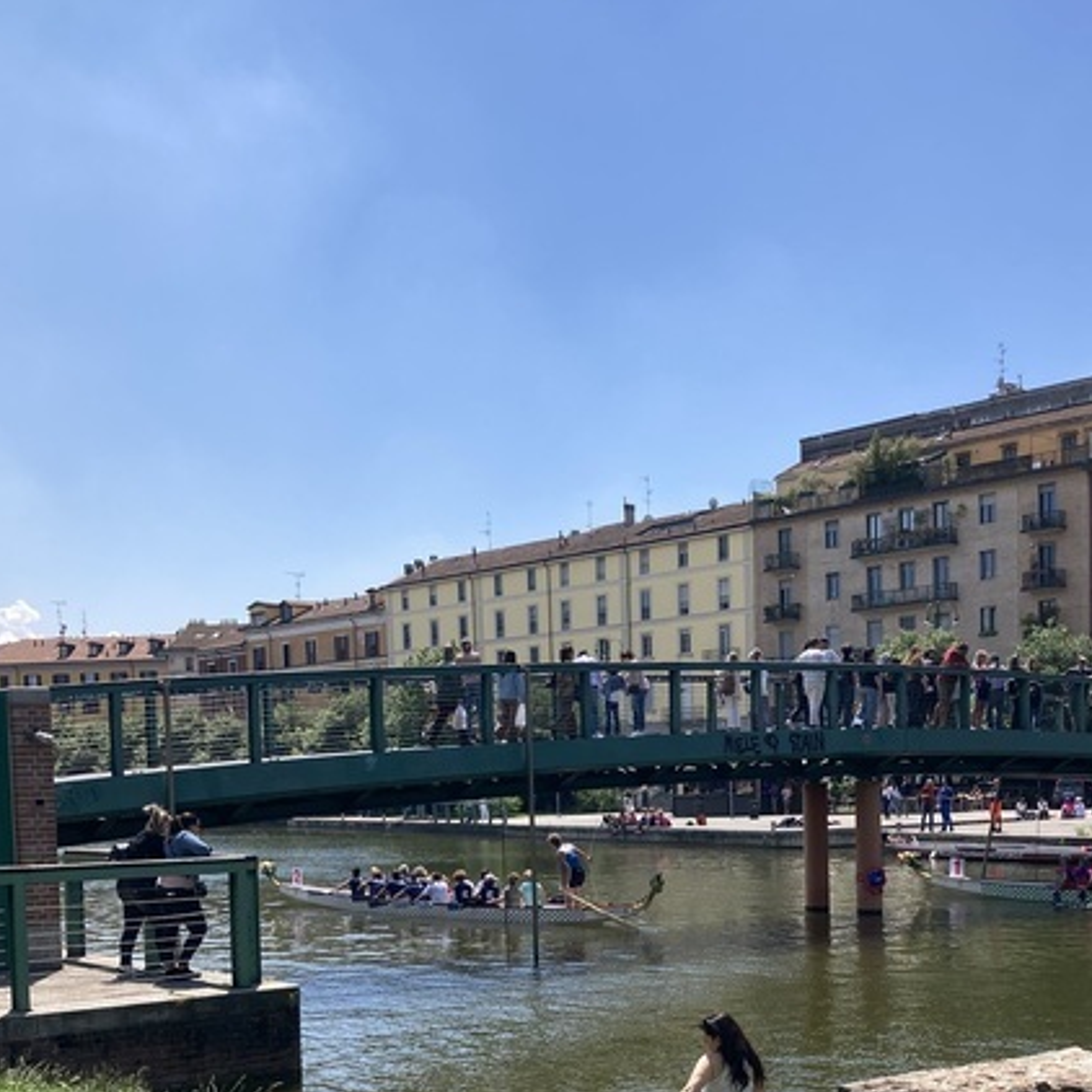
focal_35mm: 45
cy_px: 888
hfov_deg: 37.4
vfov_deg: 36.2
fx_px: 1606
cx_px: 639
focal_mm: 3.99
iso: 20
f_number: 1.8
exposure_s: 1/2208
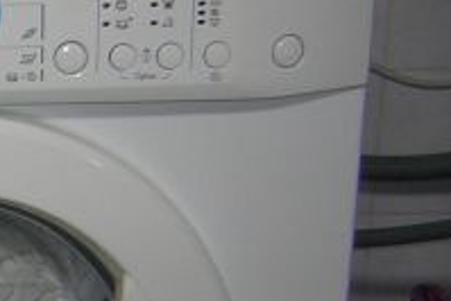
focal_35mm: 113
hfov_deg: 16.7
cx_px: -195
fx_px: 1417
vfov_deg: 12.0
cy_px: 319
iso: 50
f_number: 2.6
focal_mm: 4.7
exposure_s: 1/30
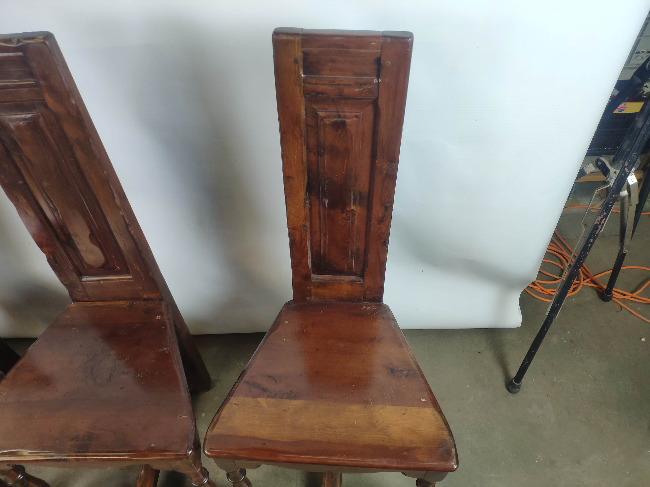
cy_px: 244
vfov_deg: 63.4
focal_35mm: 21
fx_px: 394
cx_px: 325
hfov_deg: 79.0
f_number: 1.8
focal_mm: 4.22
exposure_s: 1/50
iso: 221
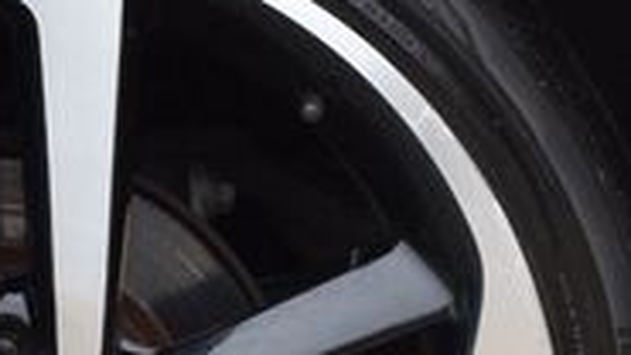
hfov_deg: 14.5
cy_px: 481
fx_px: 2456
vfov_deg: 8.1
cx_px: 99
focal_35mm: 147
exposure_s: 1/125
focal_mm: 27
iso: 400
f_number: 5.6
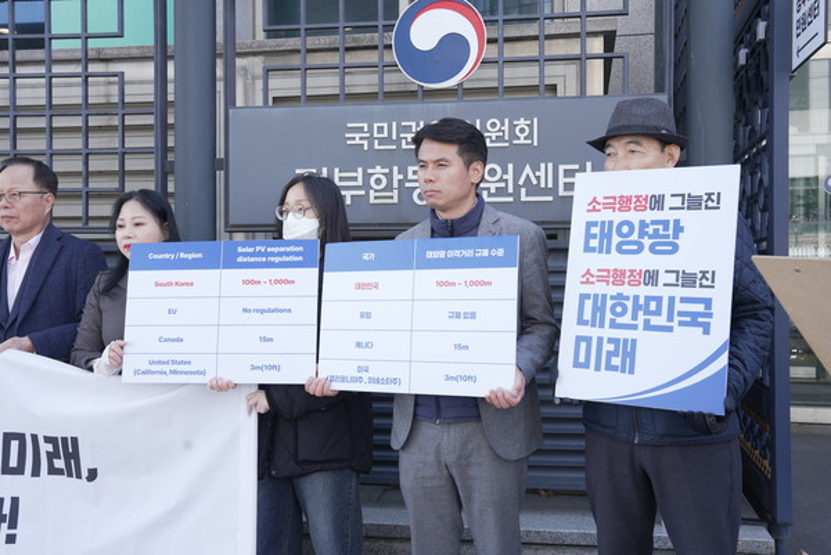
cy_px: 278
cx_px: 416
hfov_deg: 51.9
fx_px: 855
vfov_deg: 36.0
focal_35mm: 37
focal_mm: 37
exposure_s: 1/125
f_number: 6.3
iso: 320
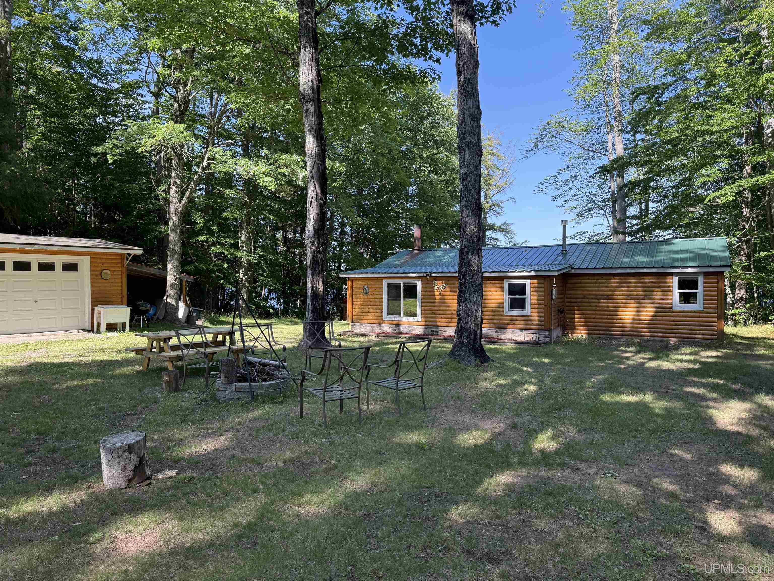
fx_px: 537
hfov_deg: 71.6
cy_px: 290
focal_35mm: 24
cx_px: 387
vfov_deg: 56.8
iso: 100
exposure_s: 1/571
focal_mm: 6.76
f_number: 1.78
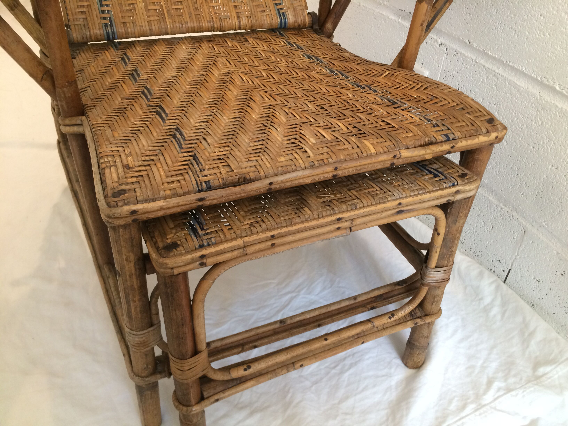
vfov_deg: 48.2
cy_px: 213
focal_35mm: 29
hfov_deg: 61.7
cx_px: 284
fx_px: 476
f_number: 2.2
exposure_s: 1/33
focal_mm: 4.15
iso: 200
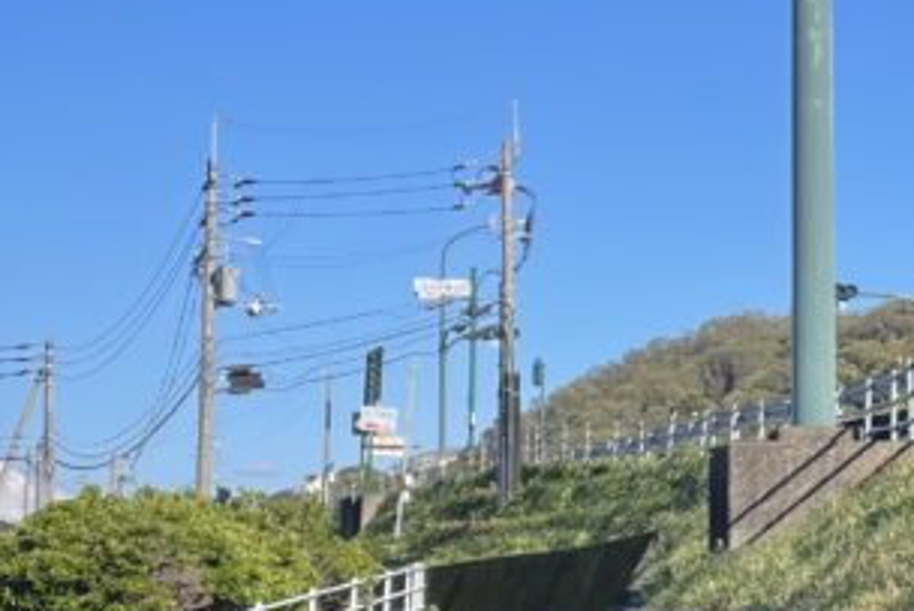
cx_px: 839
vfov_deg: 15.0
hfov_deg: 21.8
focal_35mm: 91
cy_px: 412
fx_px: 2311
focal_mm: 4.2
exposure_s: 1/3205
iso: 32
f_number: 1.6
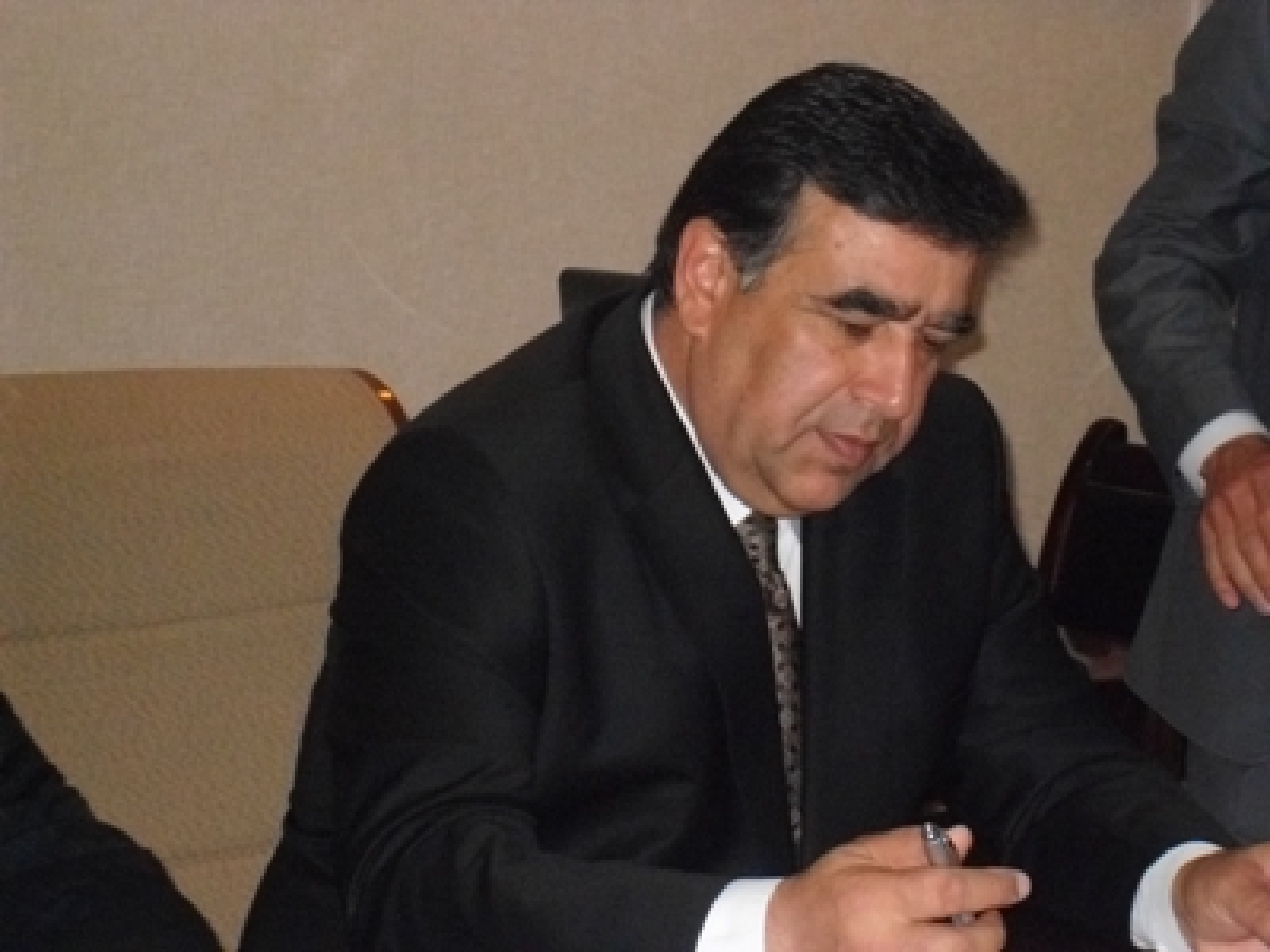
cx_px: 635
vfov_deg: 13.3
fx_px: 4072
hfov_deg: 17.7
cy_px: 476
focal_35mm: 111
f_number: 5.2
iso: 800
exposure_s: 1/90
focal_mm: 18.1
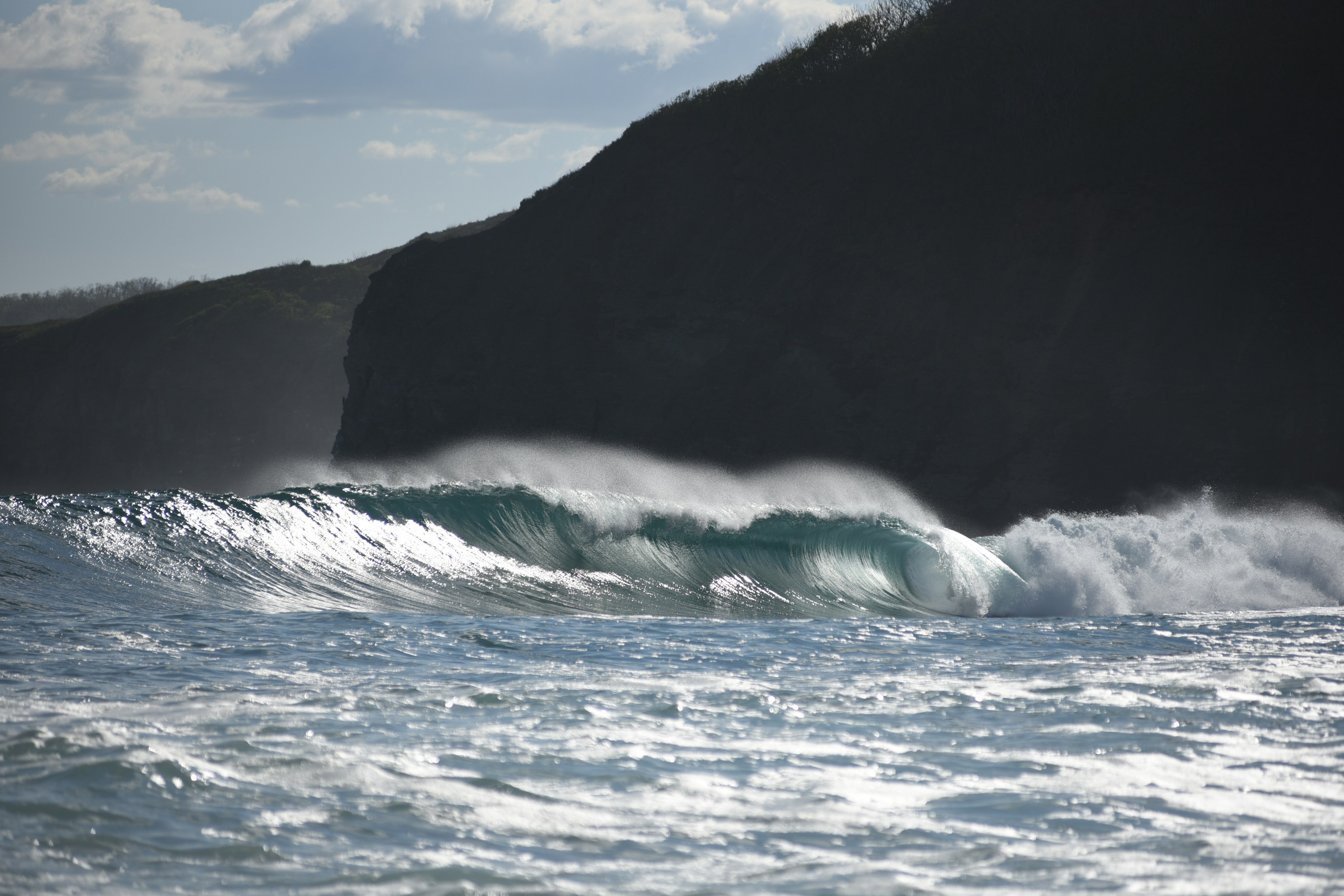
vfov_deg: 6.9
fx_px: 7467
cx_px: 672
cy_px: 448
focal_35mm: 200
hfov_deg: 10.3
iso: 100
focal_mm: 200
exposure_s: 1/4000
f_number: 5
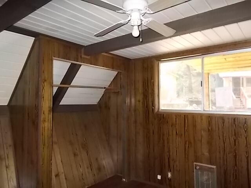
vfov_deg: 53.1
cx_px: 126
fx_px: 189
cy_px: 94
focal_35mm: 26
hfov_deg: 67.3
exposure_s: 1/25
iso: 450
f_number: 3.2
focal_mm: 4.6
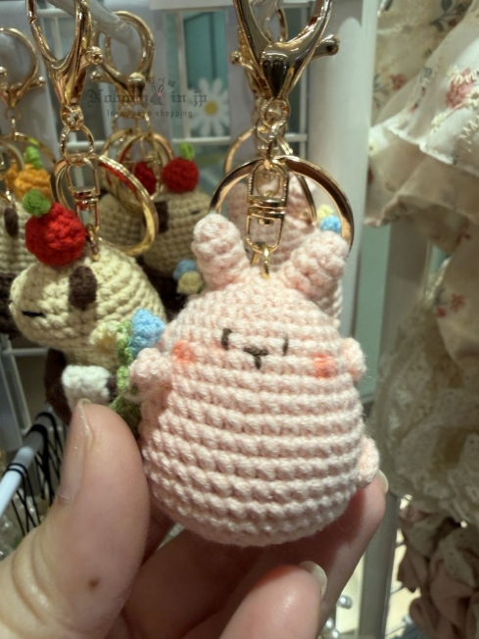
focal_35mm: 25
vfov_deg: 69.4
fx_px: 461
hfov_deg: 54.9
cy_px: 320
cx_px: 240
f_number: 2.2
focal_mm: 2.22
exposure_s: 1/100
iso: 125
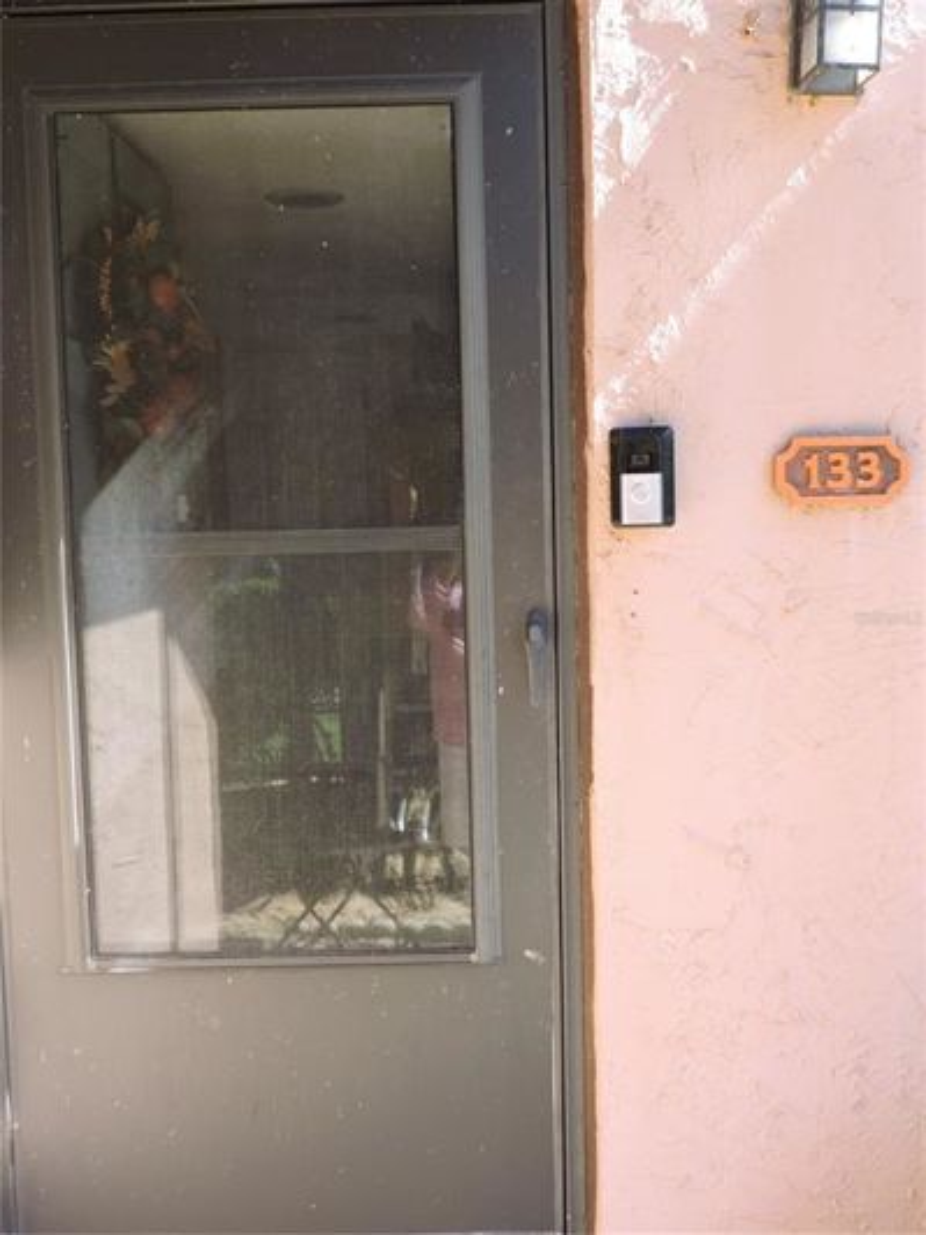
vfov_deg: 52.6
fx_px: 1248
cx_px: 463
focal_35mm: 35
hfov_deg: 40.7
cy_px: 618
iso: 100
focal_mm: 6.2
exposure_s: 1/125
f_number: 3.3
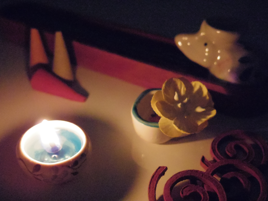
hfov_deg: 40.4
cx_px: 134
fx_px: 364
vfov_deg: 30.9
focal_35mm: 47
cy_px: 100
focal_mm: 8.5
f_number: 1.9
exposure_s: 1/320
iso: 6400
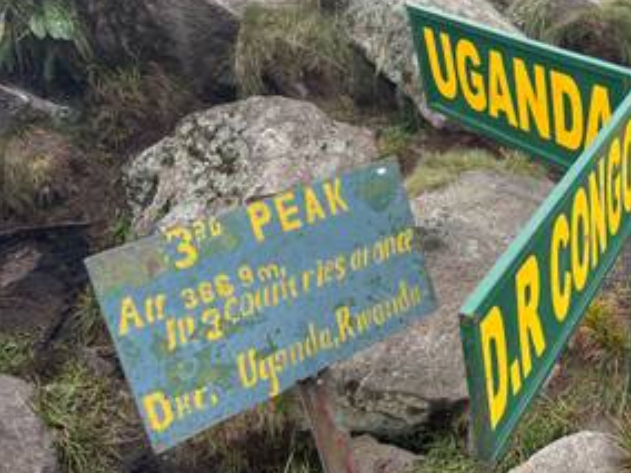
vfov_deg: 32.8
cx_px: 531
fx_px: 802
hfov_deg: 40.6
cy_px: 209
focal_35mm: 44
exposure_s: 1/1848
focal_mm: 5.96
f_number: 1.6
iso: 64
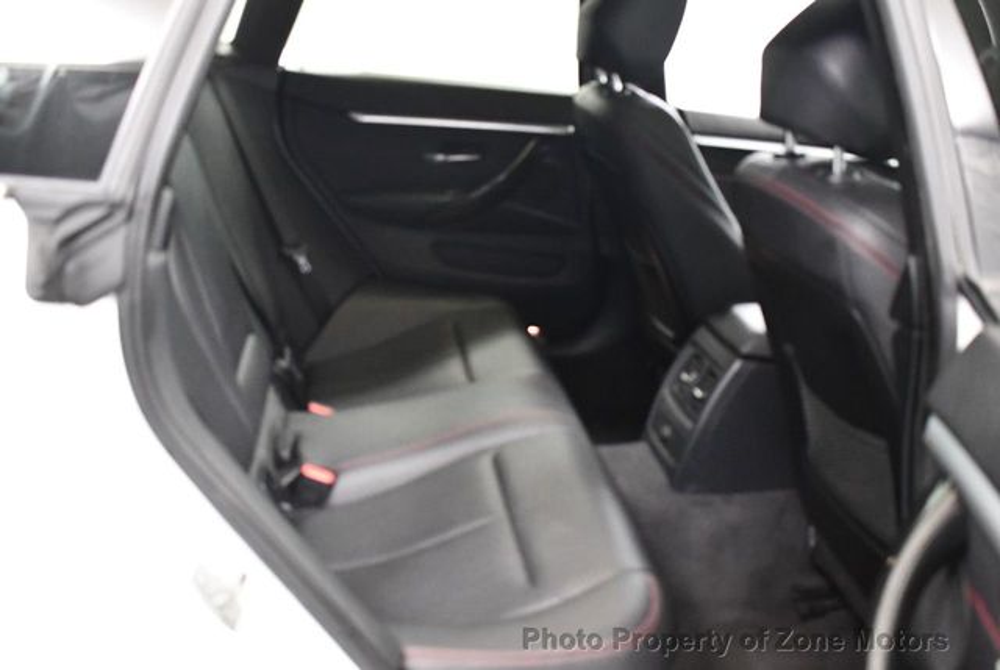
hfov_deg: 53.1
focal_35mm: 36
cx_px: 500
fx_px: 1002
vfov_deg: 37.0
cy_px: 335
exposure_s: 1/60
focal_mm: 18
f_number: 3.5
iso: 4500
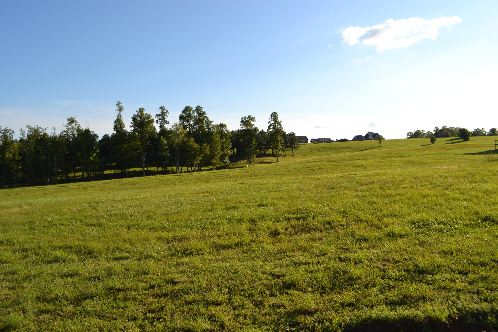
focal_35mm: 27
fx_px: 373
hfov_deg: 67.4
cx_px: 249
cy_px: 166
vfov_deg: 47.9
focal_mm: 18
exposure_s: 1/200
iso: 100
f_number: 7.1
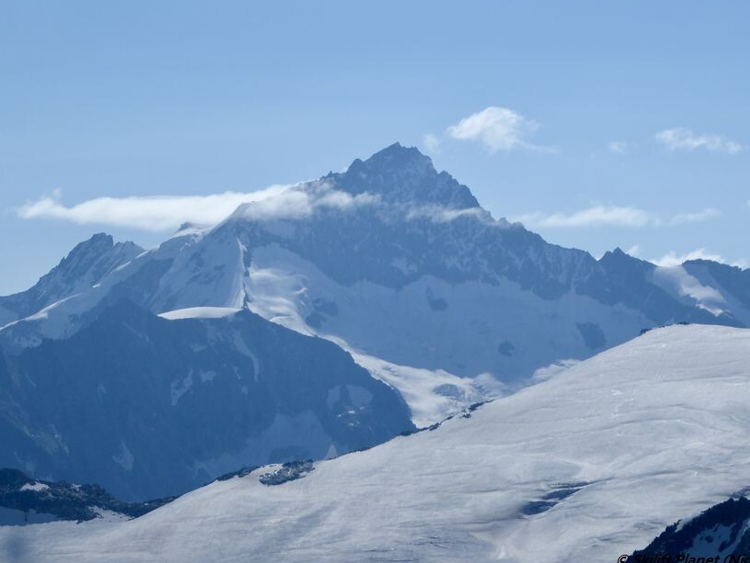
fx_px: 3294
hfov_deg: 13.0
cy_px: 259
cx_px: 370
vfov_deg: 9.8
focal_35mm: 152
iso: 80
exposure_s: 1/1600
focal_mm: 22.3
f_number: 5.2
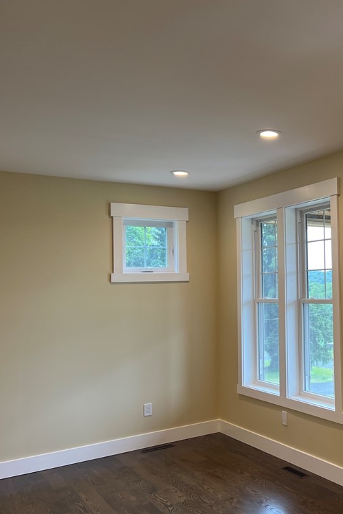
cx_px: 339
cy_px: 254
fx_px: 529
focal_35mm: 37
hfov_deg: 33.1
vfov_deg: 51.9
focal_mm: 5.7
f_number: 1.5
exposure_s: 1/120
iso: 80
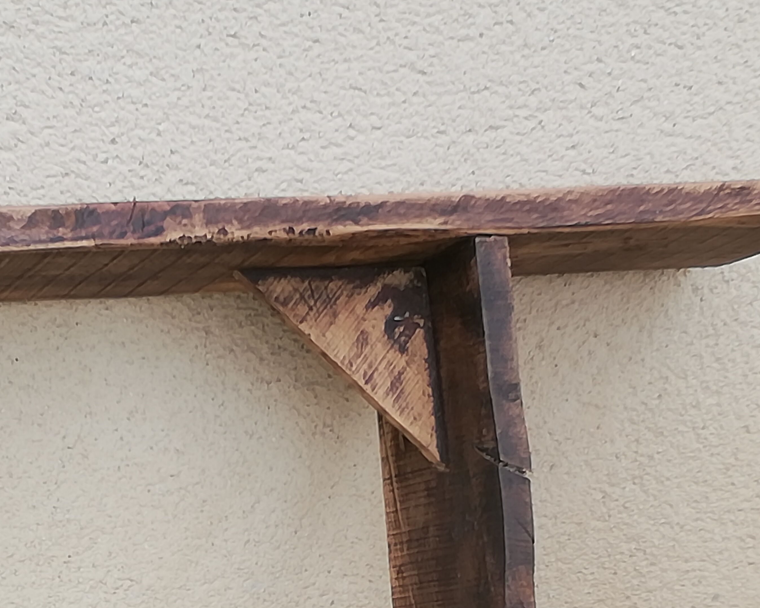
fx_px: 2587
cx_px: 226
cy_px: 475
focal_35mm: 115
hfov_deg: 16.7
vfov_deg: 13.3
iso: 50
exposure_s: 1/163
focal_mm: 3.81
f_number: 2.2
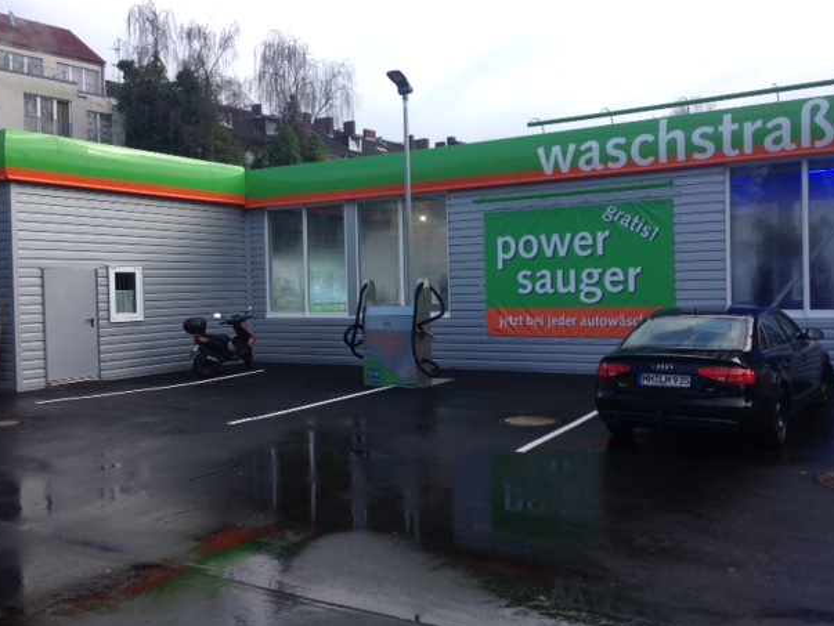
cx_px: 422
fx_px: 844
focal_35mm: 35
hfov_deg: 52.6
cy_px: 300
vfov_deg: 40.7
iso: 50
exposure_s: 1/630
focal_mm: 4.12
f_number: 2.4
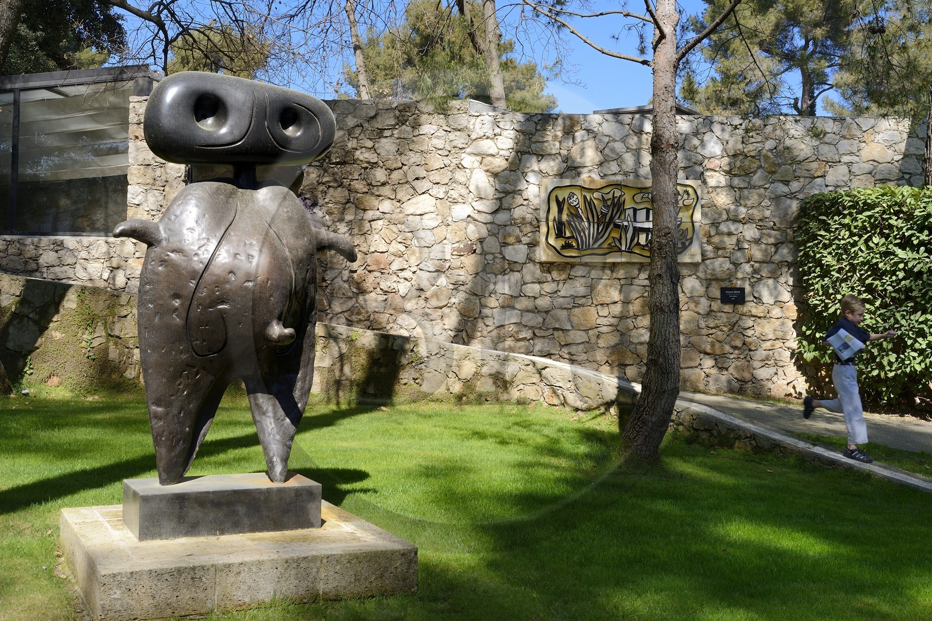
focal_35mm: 38
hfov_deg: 50.7
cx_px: 466
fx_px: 984
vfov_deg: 35.0
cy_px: 310
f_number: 9
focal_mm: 38
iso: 200
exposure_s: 1/200
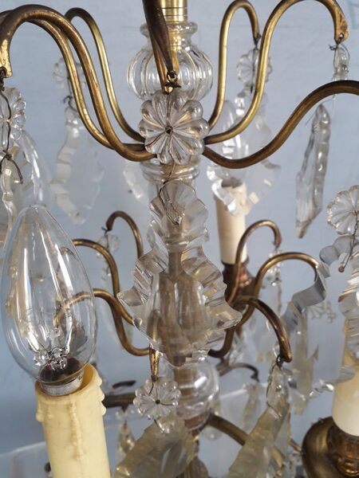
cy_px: 239
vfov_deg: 65.3
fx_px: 373
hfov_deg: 51.4
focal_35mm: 27
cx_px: 180
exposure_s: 1/100
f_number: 1.9
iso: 80
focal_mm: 3.6
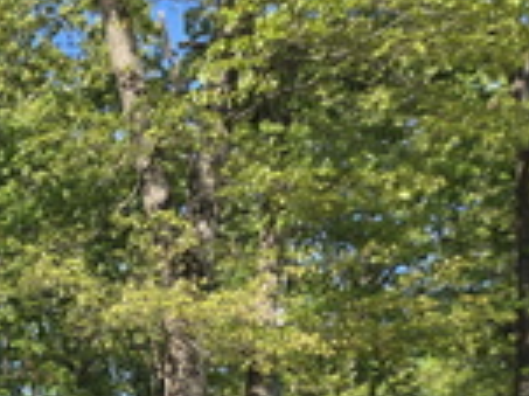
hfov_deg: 27.2
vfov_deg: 22.3
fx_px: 931
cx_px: -137
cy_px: 466
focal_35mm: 61
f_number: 1.8
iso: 25
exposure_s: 1/668
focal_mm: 5.4
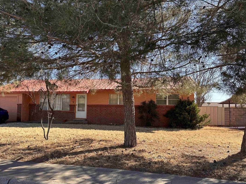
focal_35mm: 29
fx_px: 206
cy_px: 100
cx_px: 102
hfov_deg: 61.3
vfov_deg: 48.2
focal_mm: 6.86
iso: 80
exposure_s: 1/1304
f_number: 1.78
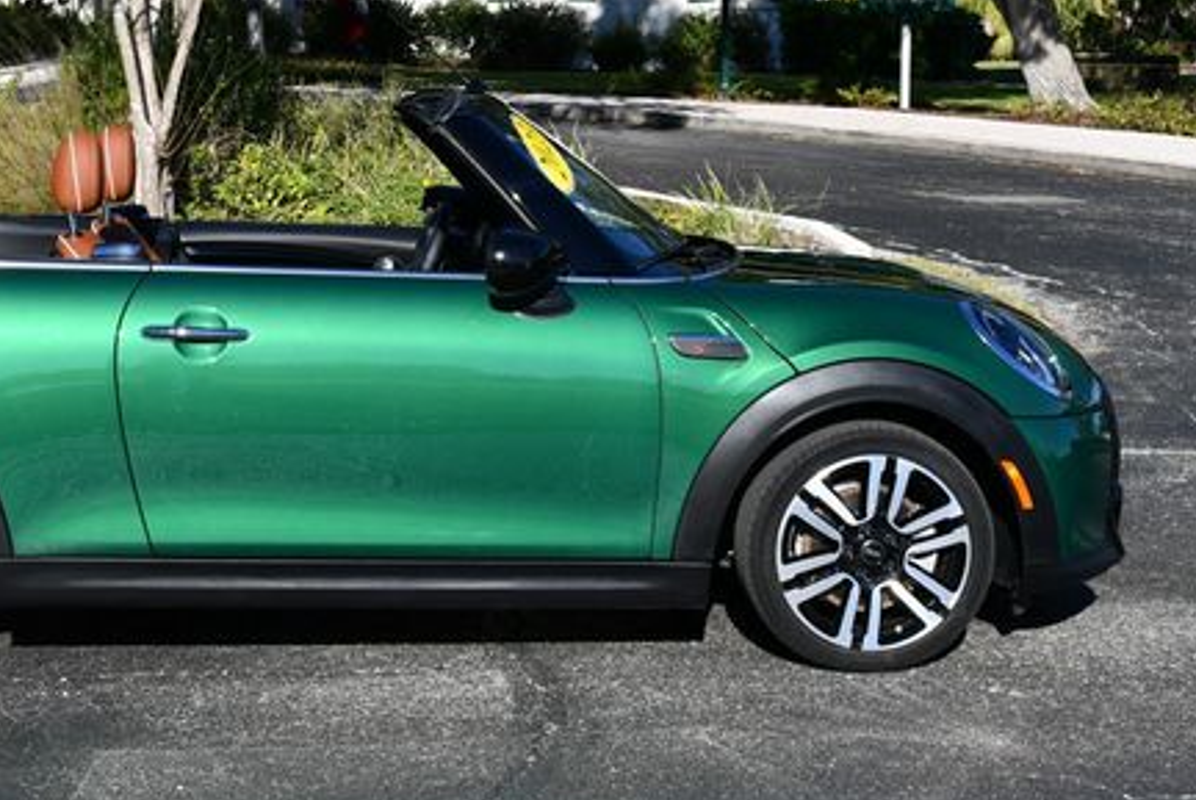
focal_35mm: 83
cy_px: 230
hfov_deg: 24.2
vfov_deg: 16.4
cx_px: 327
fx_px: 2760
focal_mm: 28
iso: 100
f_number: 9
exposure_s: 1/320
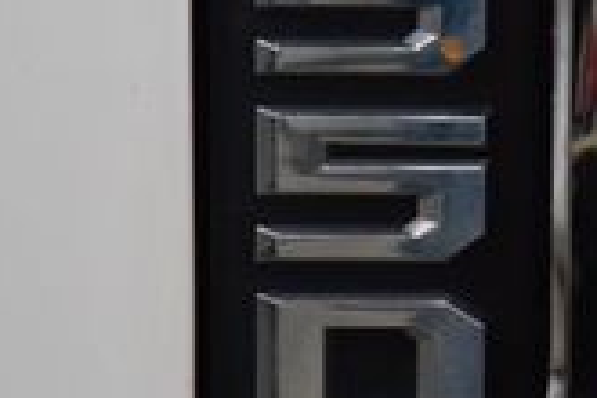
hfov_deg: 5.1
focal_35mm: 407
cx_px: 416
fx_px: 6749
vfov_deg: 3.4
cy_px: 103
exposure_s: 1/125
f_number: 5
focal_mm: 70
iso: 1600
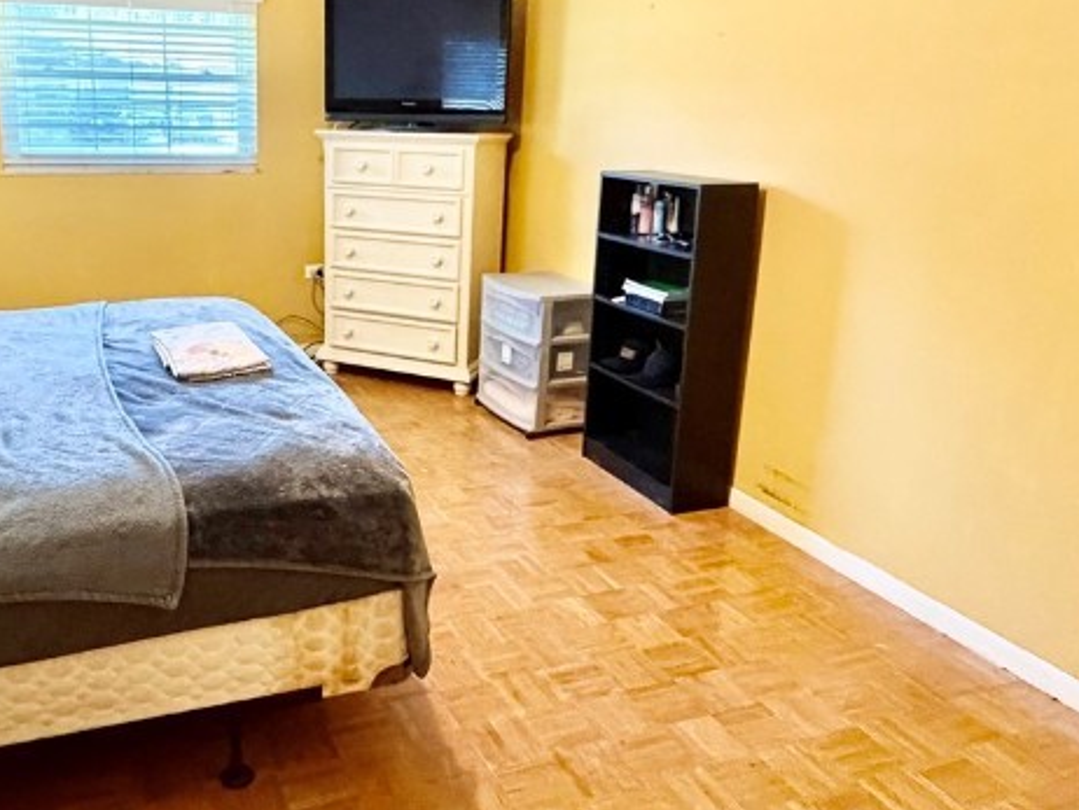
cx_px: 390
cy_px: 329
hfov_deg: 57.4
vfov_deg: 45.3
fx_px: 967
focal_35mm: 31
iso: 800
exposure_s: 1/60
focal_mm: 2.22
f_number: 2.2
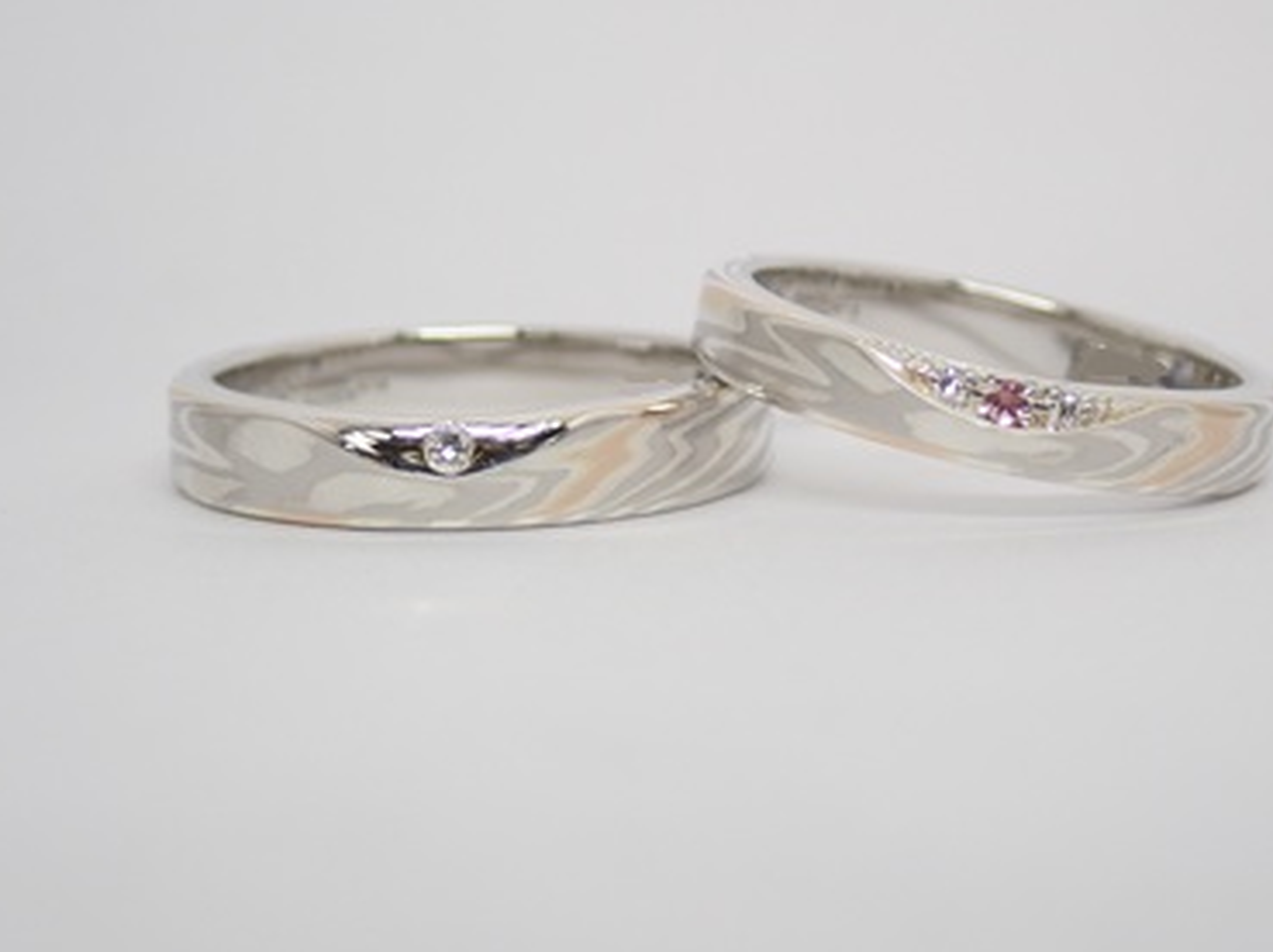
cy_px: 405
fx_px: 3453
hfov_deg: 20.9
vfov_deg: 15.7
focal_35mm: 94
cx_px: 728
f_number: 4.1
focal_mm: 13.65
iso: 200
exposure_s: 1/125
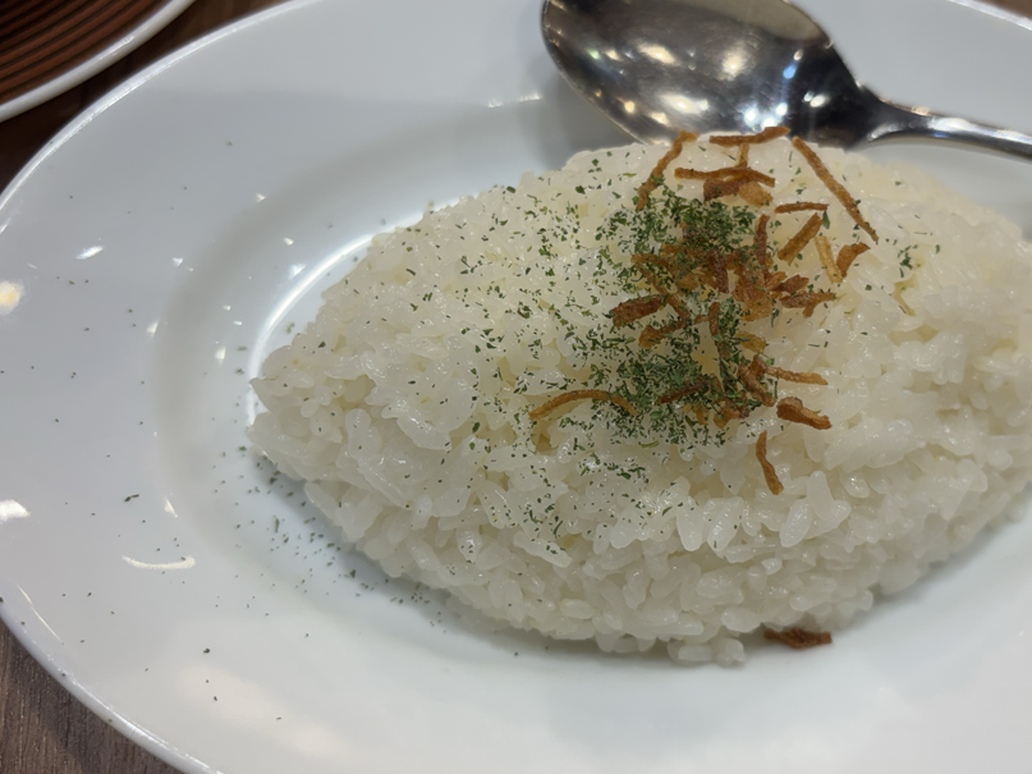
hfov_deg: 55.0
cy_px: 367
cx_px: 614
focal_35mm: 33
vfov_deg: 42.9
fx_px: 984
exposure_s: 1/100
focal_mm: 5.96
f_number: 1.6
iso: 64
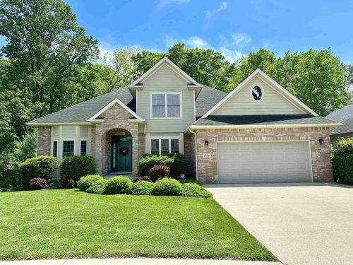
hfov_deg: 71.6
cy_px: 132
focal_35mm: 24
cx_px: 176
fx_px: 245
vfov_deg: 56.8
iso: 80
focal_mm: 6.86
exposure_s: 1/3247
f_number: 1.78
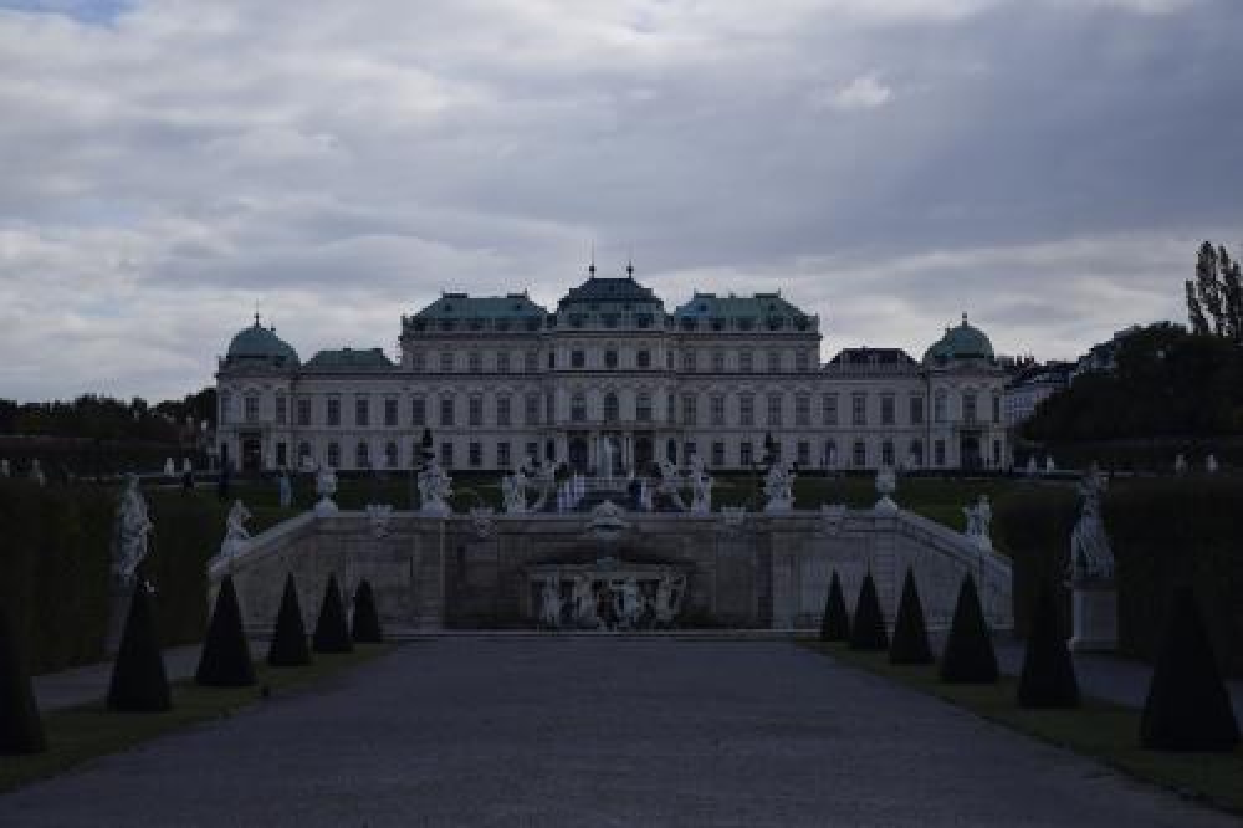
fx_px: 2692
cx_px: 622
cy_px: 414
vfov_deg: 17.5
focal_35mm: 78
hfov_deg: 26.0
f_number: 6.3
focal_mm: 52
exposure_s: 1/640
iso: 100
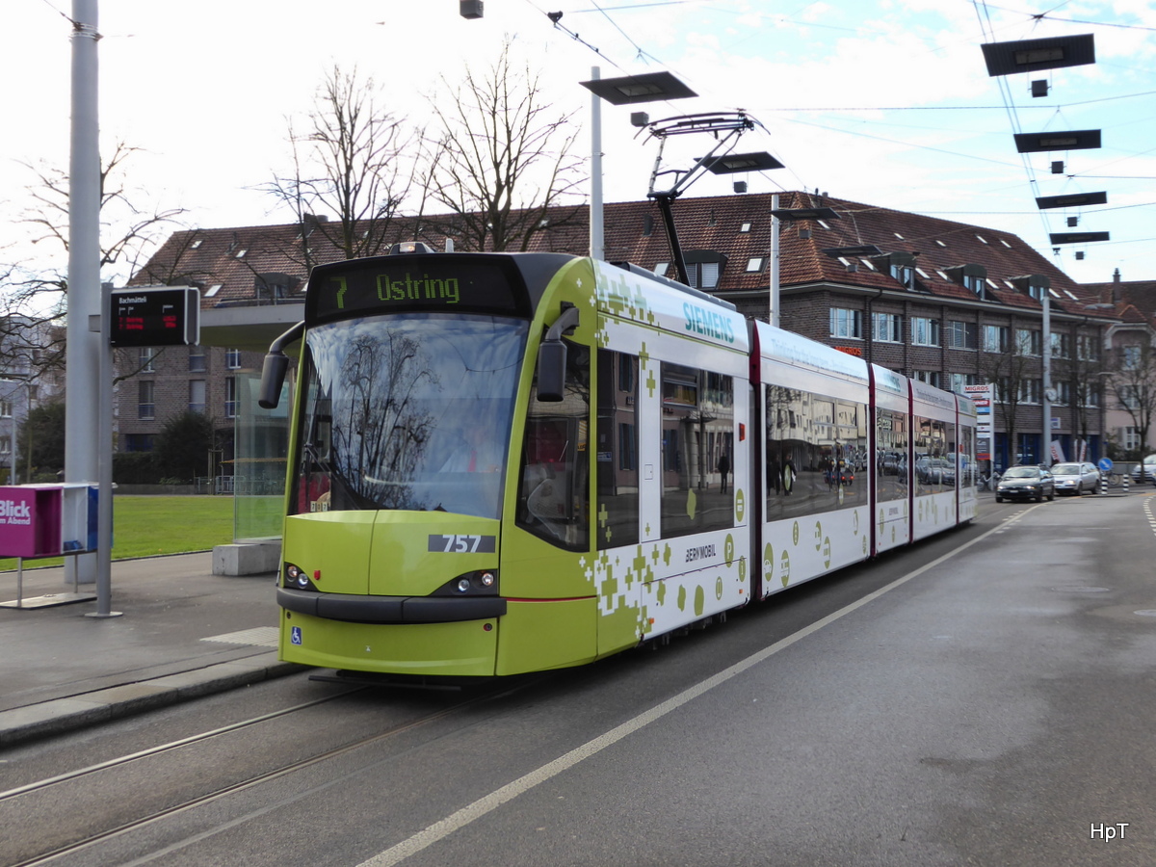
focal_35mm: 42
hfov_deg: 44.8
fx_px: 1403
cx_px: 578
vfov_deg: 34.3
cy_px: 434
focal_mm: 7.2
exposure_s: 1/160
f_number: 3.8
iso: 125
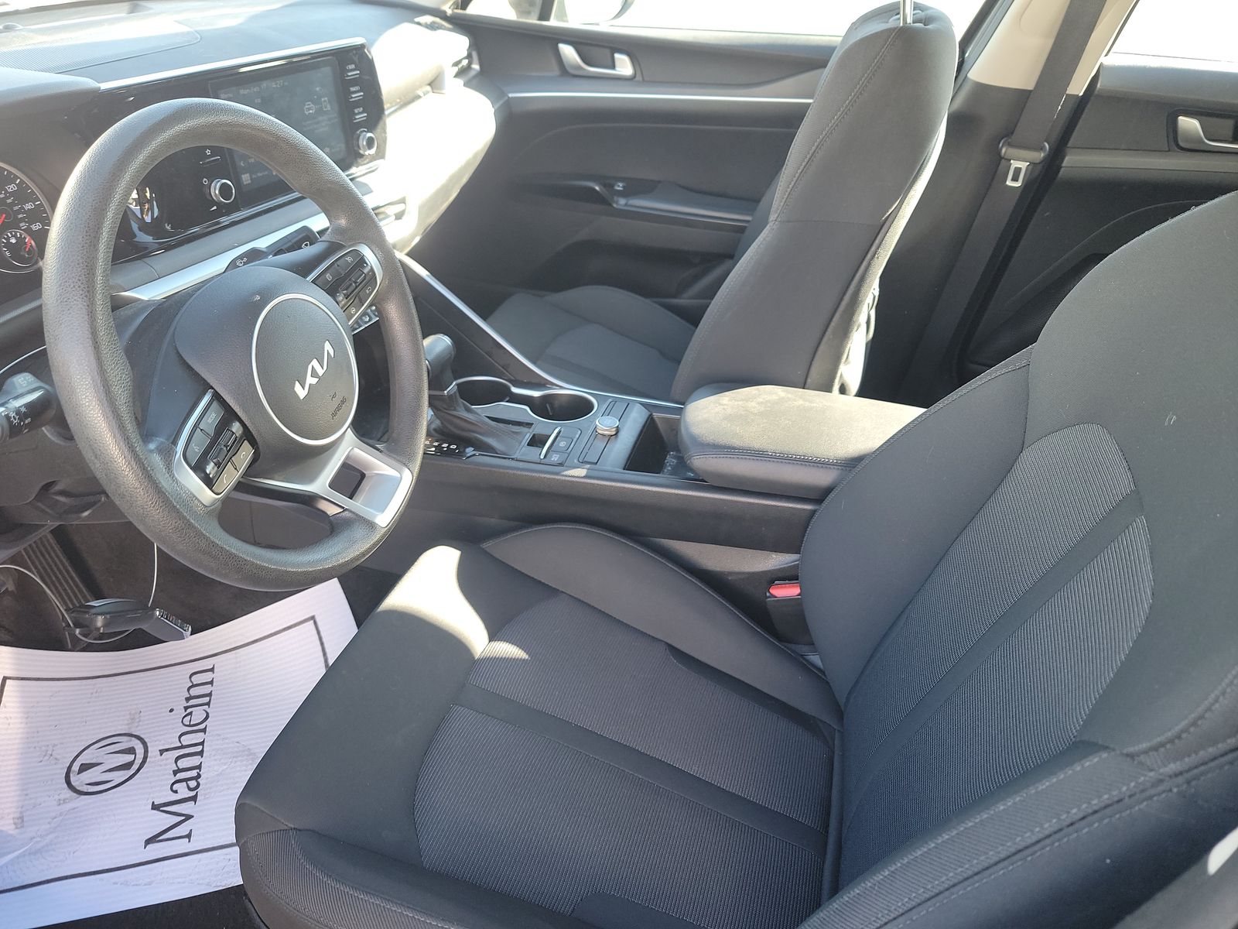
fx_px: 858
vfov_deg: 56.8
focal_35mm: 24
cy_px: 464
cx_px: 619
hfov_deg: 71.6
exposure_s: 1/59
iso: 153
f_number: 1.8
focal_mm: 6.7
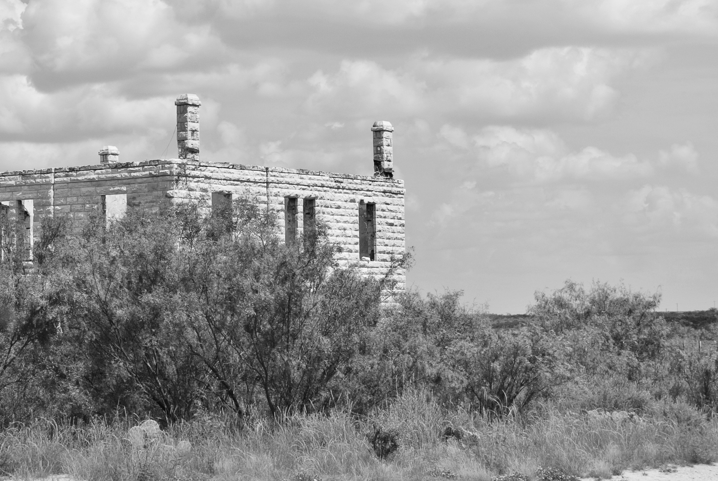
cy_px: 172
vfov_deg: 13.8
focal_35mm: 99
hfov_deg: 20.5
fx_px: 1977
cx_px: 198
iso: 100
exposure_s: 1/500
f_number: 5
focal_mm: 24.2
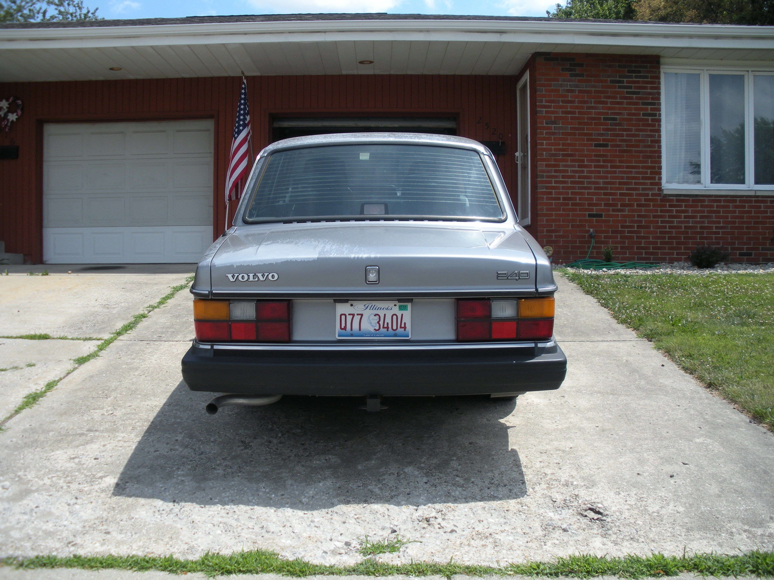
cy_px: 290
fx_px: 805
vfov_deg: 39.7
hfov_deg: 51.4
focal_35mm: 36
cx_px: 387
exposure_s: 1/506
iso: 64
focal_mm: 6.3
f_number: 3.5
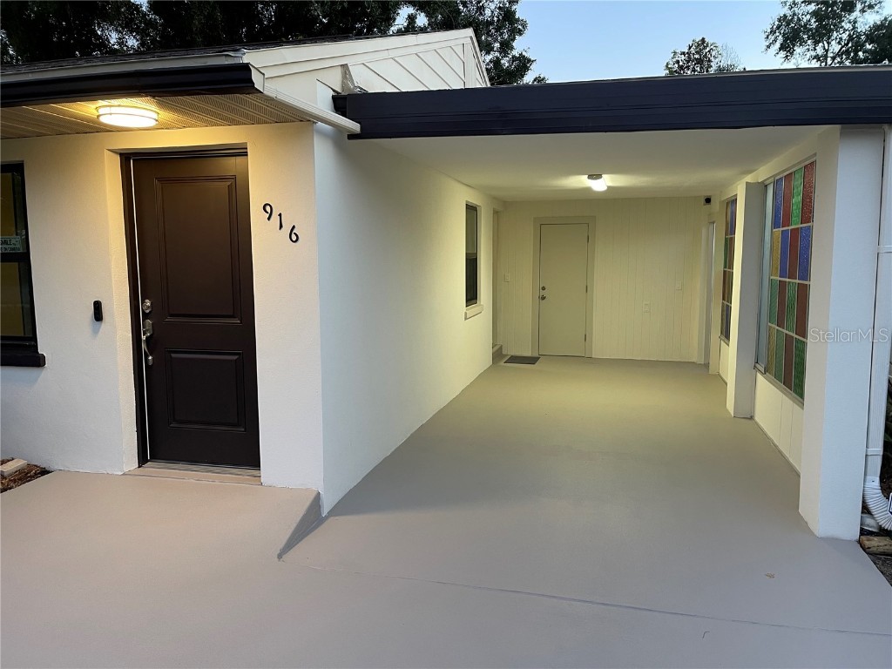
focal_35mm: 25
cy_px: 334
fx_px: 644
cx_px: 446
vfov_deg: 54.9
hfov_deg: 69.4
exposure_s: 1/60
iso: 100
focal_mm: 5.1
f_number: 1.6
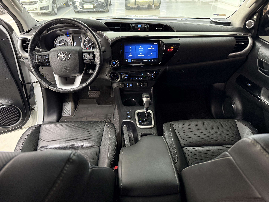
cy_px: 101
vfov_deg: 56.8
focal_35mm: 24
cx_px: 134
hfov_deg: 71.6
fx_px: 187
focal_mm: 6.76
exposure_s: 1/38
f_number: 1.78
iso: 1000
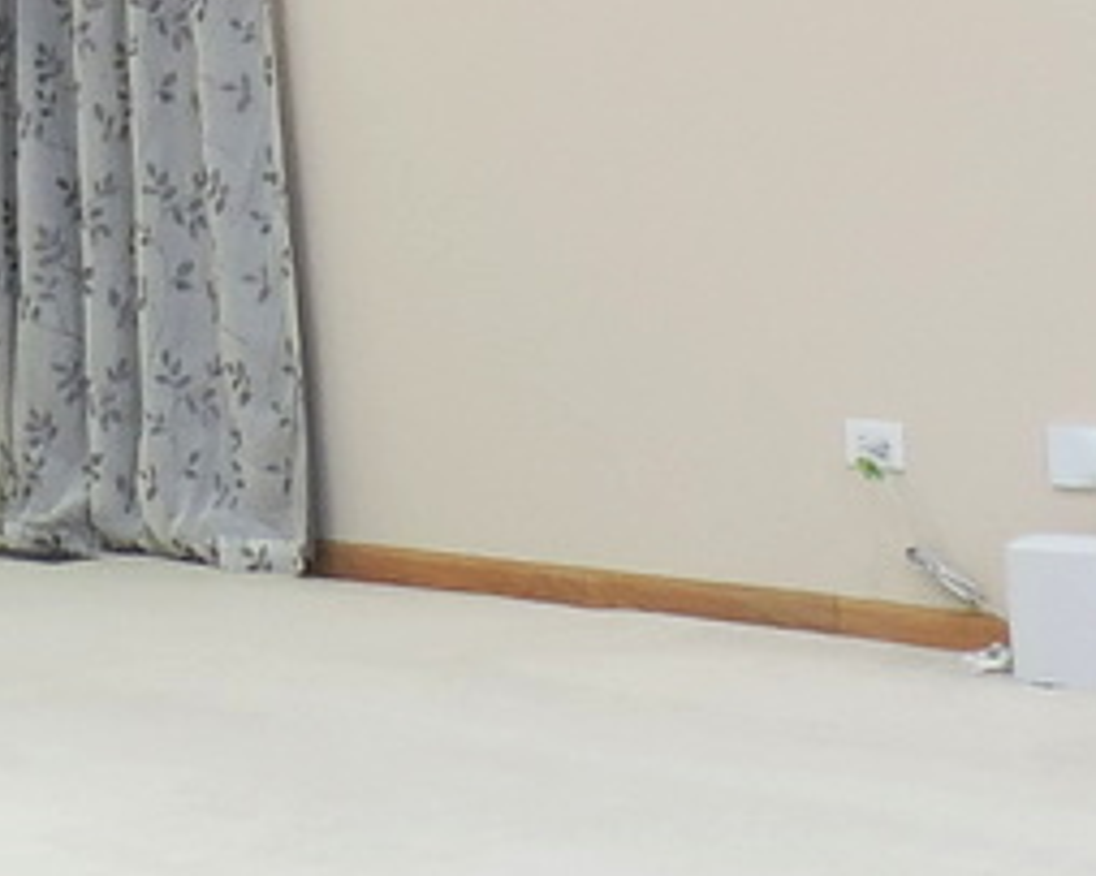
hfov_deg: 14.3
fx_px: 4313
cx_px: 52
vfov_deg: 11.4
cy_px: -168
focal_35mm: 133
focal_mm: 4.3
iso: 140
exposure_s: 1/30
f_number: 3
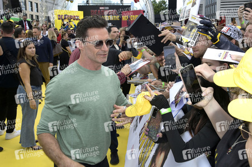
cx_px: 126
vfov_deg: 43.5
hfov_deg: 62.0
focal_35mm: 30
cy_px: 84
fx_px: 210
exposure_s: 1/200
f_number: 9
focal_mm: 30
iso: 320
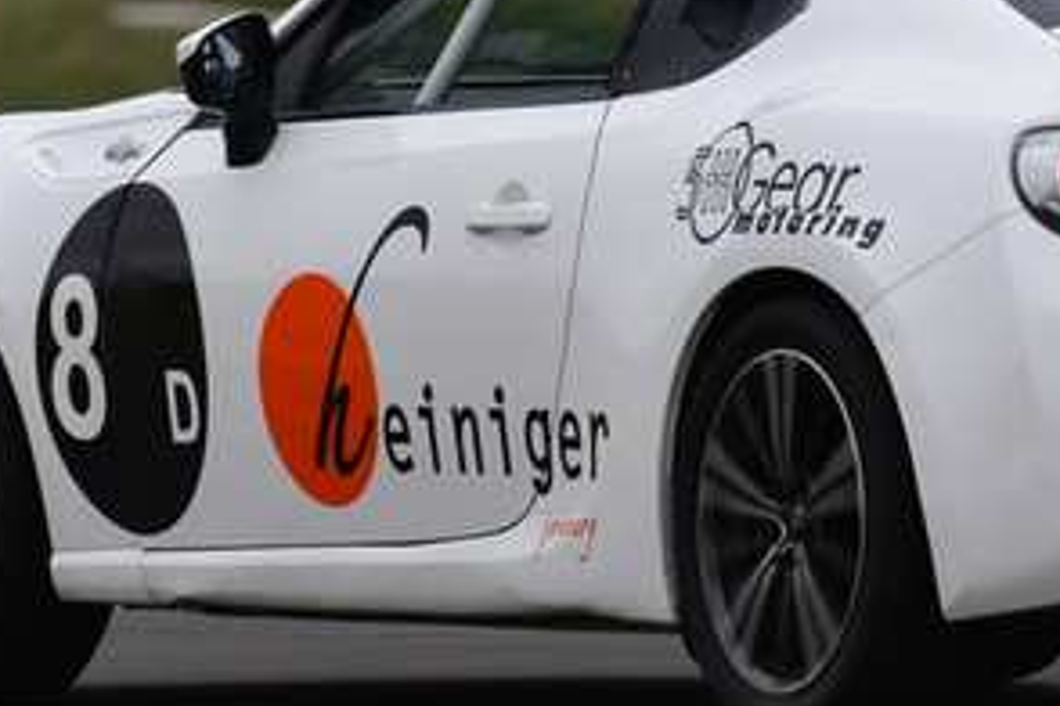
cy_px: 155
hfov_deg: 1.0
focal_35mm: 2040
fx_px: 60062
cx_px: 869
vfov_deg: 0.7
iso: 500
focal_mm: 500
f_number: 10
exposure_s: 1/640
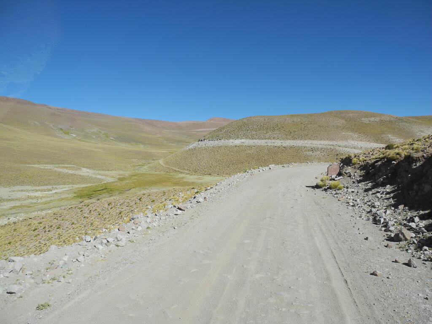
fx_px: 349
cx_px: 216
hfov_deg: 63.4
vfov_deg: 49.7
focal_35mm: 28
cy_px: 162
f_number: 4
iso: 100
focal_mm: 6
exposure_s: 1/1000
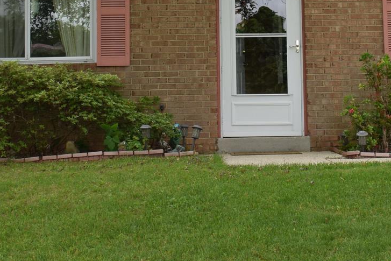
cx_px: 265
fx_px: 1010
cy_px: 7
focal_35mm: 93
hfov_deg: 21.8
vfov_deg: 14.5
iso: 100
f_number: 6.3
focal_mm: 22
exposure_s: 1/160
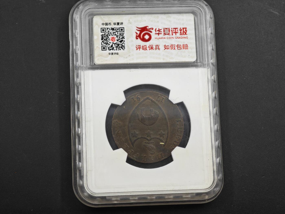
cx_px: 142
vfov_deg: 16.6
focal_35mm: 89
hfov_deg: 22.0
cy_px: 107
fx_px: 733
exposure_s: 1/100
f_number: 1.8
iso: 80
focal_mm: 12.28
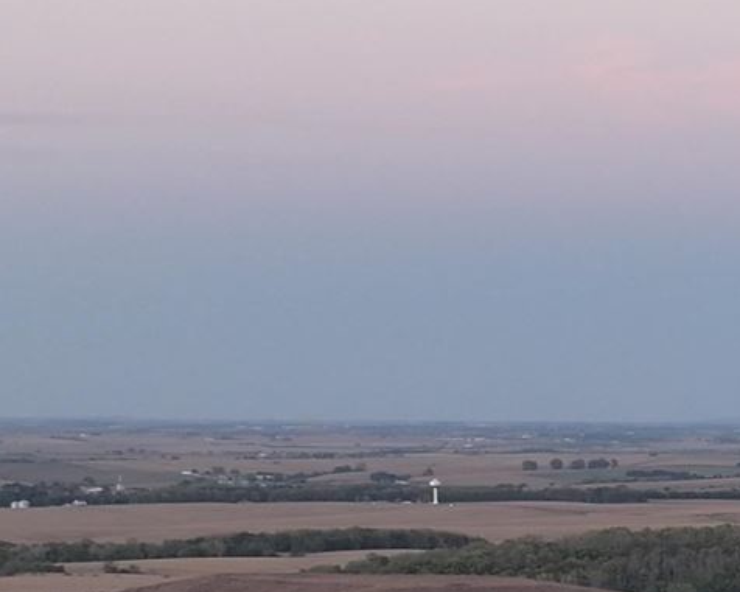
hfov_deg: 10.2
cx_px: 2027
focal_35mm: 151
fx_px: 3308
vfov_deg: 10.1
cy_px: 610
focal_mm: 12.29
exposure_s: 1/25
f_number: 2.8
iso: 110
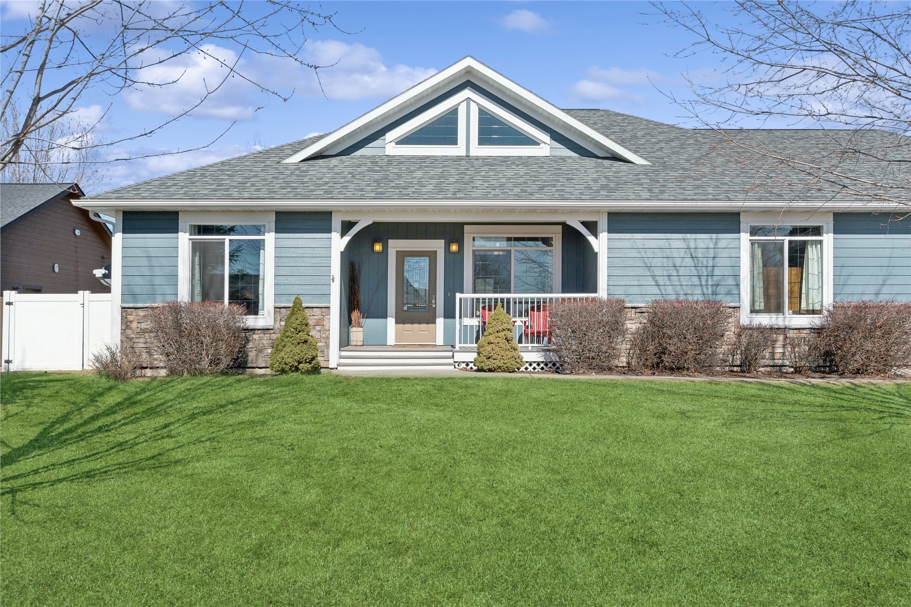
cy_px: 304
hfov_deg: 65.5
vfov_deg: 46.4
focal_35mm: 28
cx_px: 456
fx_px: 709
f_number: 6.3
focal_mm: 19
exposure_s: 1/1600
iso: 200
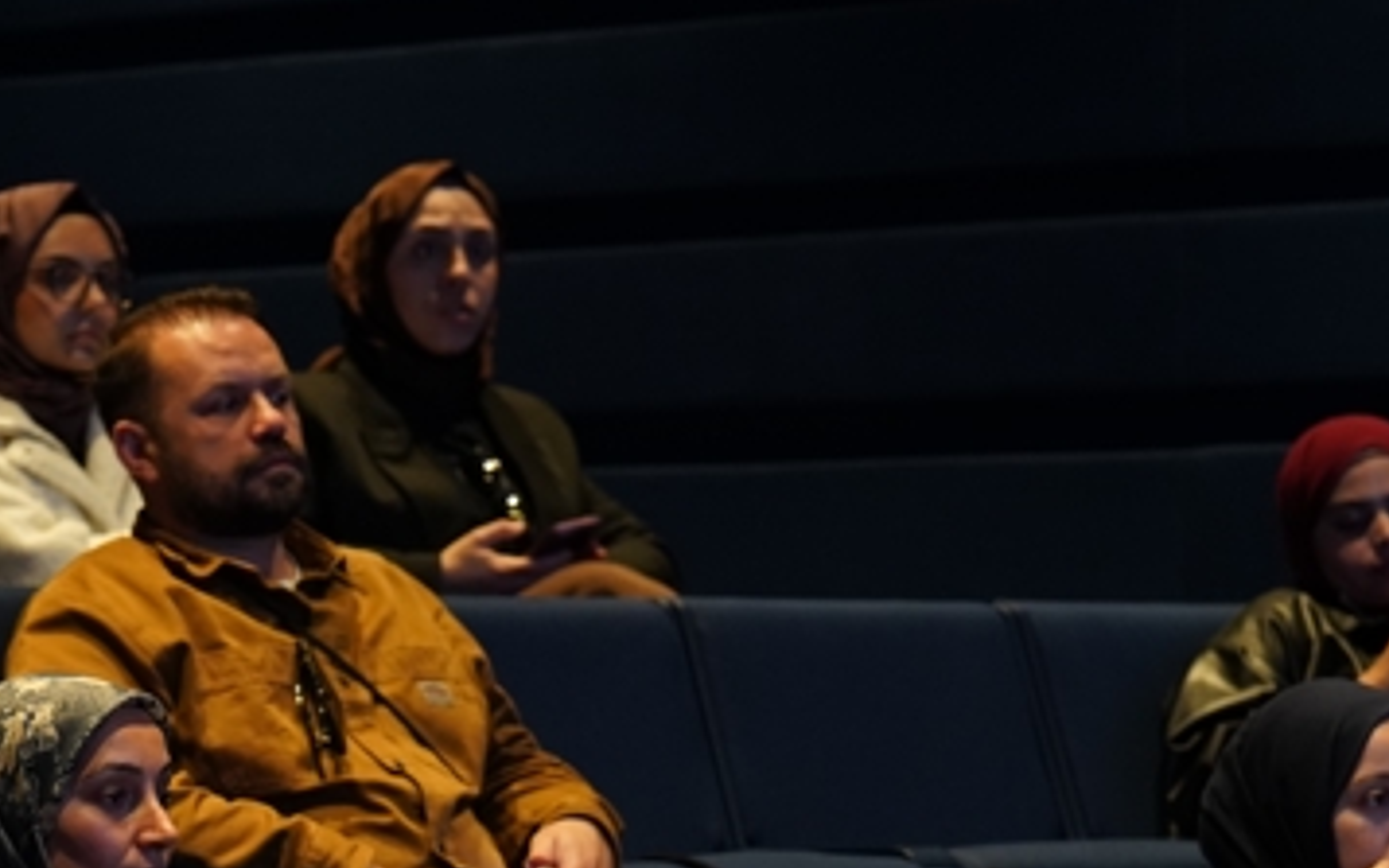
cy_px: 849
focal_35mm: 216
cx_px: 257
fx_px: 8175
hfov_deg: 9.7
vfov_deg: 6.1
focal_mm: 108
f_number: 5
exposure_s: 1/60
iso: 4000
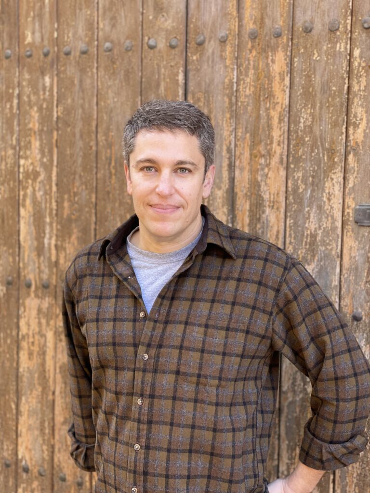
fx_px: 741
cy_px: 246
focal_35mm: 52
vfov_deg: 36.8
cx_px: 185
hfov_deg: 28.0
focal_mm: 6
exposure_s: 1/122
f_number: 2
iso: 32
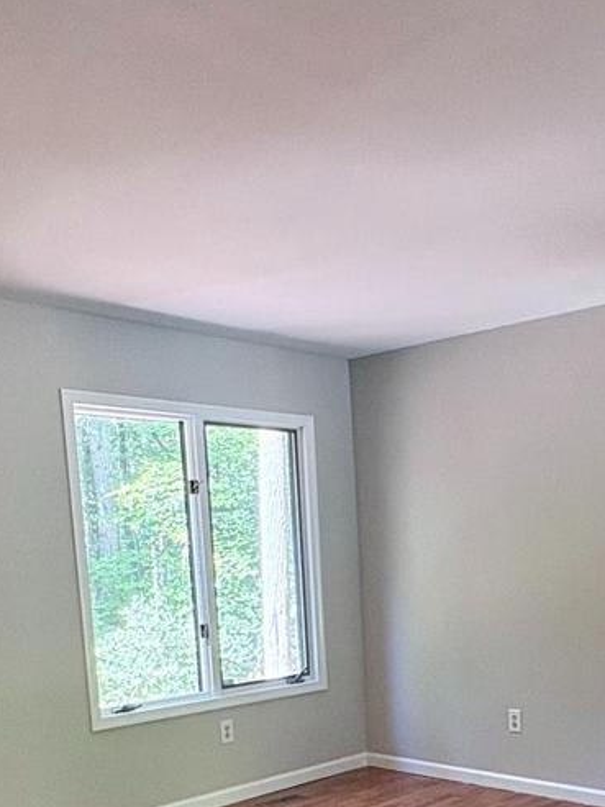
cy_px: 695
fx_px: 955
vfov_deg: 42.7
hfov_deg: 34.3
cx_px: 462
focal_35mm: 41
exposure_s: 1/62
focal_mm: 2.22
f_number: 2.2
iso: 250
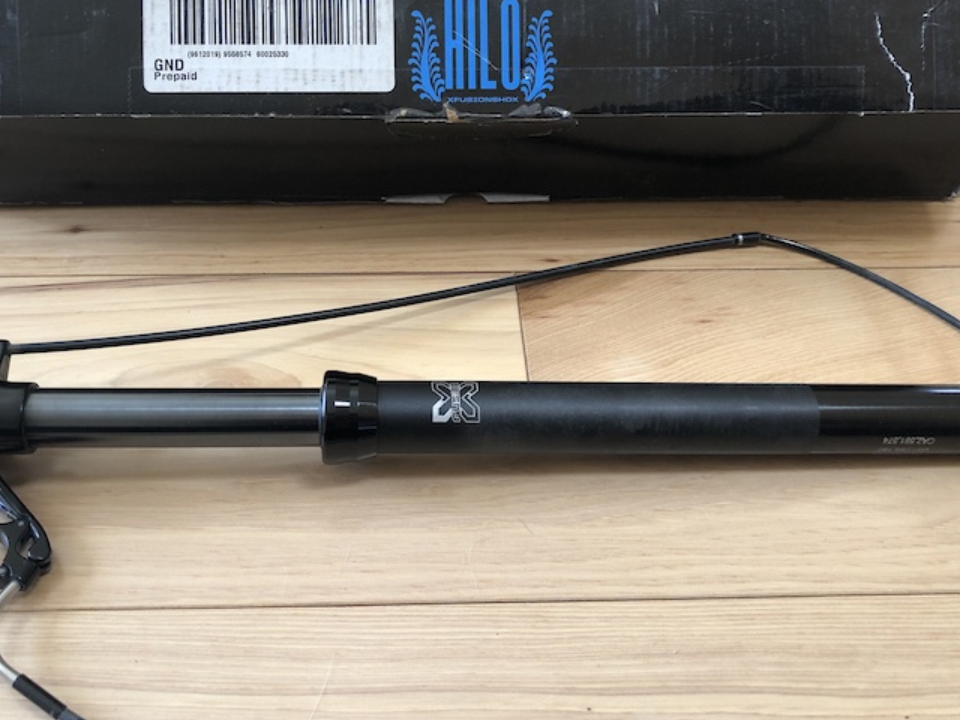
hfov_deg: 52.5
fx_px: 971
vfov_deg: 40.6
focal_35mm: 35
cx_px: 435
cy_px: 310
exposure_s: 1/30
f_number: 1.8
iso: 40
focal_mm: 4
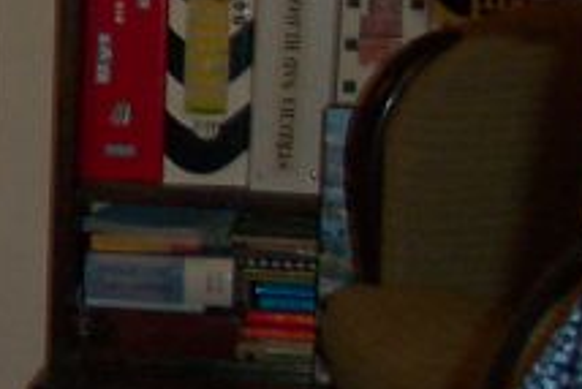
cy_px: 239
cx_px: -593
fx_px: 2588
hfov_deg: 11.5
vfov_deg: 8.6
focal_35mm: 160
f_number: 2.8
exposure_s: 1/30
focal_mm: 8
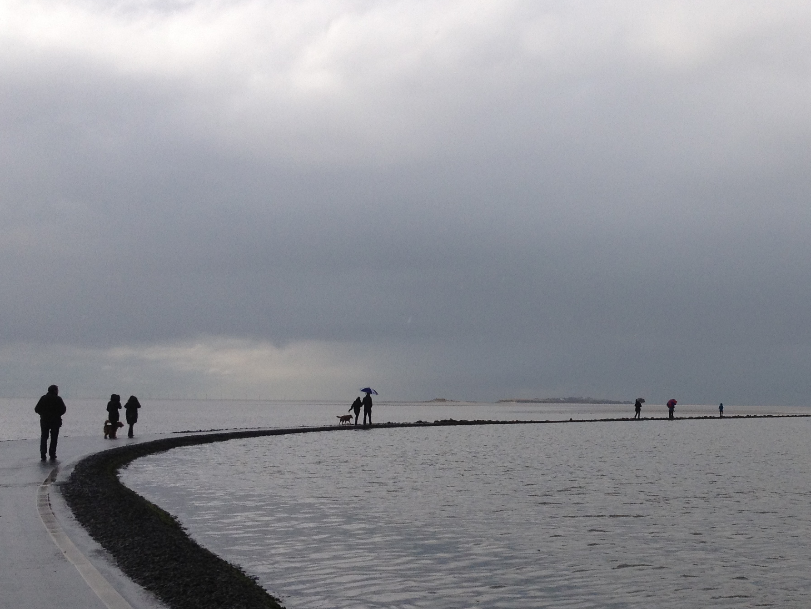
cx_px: 689
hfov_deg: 29.3
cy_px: 337
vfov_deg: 22.9
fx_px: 1500
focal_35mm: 64
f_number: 2.4
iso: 64
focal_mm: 4.28
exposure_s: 1/2123
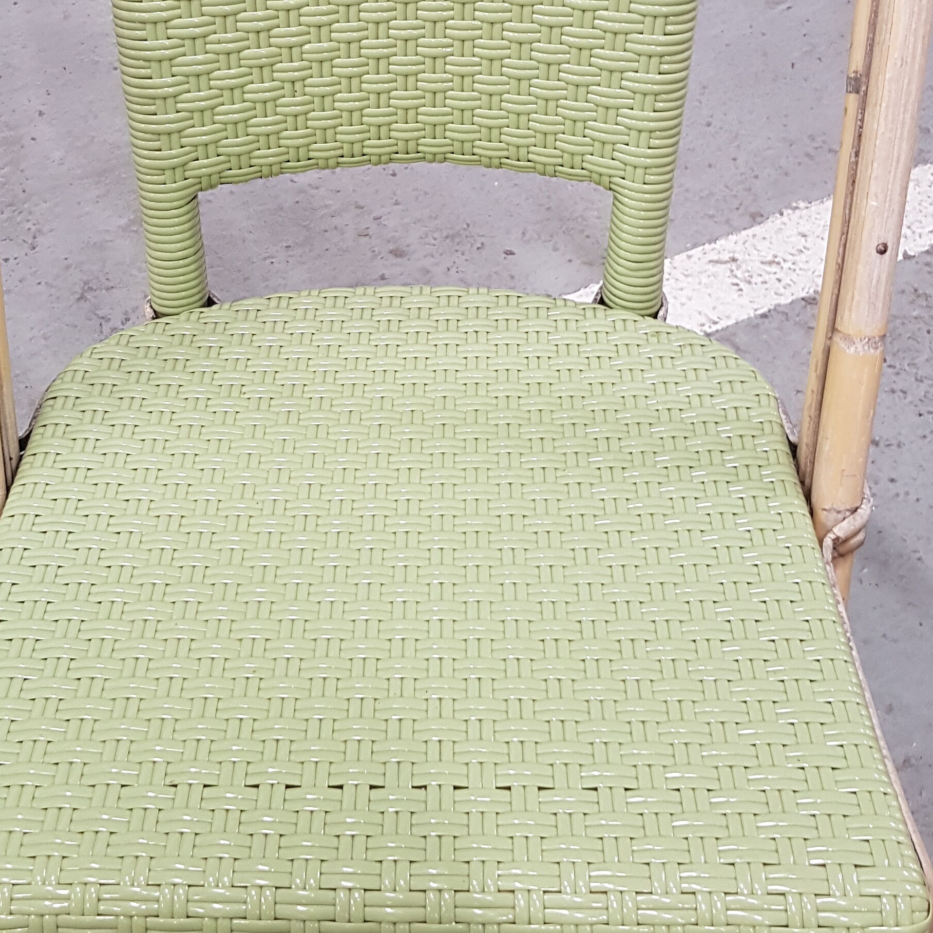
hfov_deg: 33.2
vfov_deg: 33.3
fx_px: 1555
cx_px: 350
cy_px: 369
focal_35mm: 51
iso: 160
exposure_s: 1/33
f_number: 1.7
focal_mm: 4.2
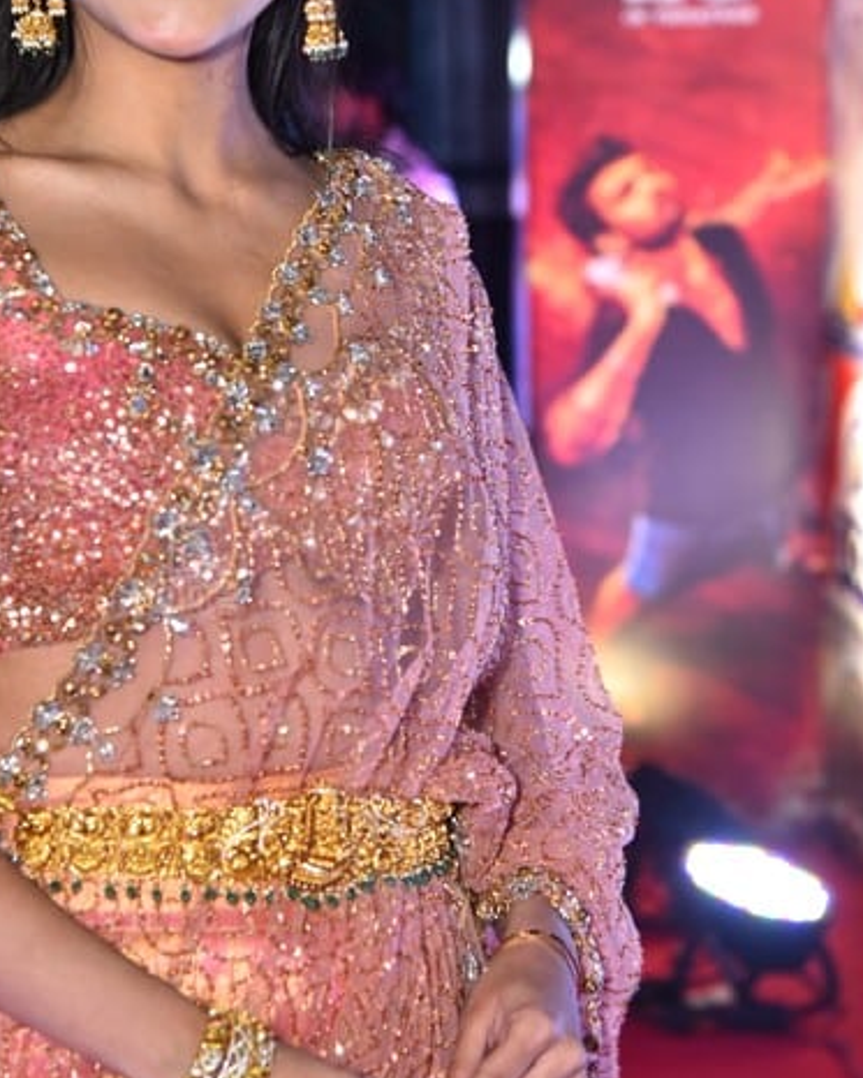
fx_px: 4628
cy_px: 530
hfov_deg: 10.6
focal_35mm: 145
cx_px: 234
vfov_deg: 13.3
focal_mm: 75
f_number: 4
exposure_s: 1/125
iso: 2000
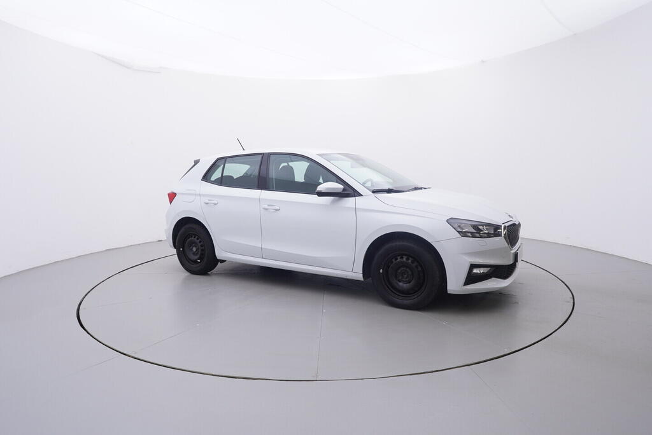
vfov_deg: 56.2
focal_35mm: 22
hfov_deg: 77.3
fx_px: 408
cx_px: 326
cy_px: 218
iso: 200
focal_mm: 15
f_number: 5
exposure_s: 1/80
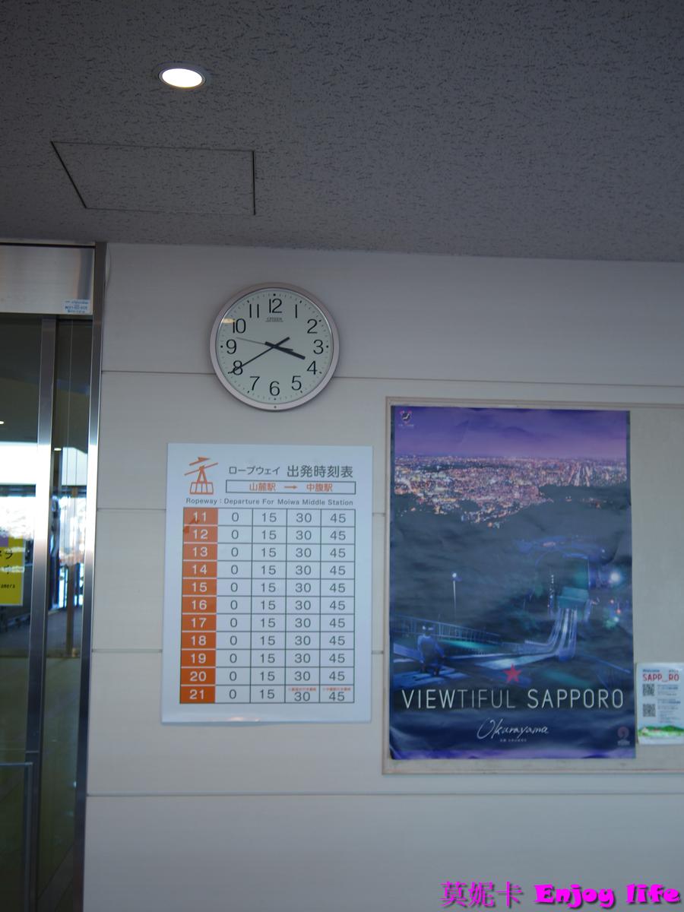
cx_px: 342
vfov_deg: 47.9
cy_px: 456
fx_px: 1028
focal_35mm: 39
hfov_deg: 36.8
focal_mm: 8.5
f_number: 1.9
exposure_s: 1/60
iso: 125
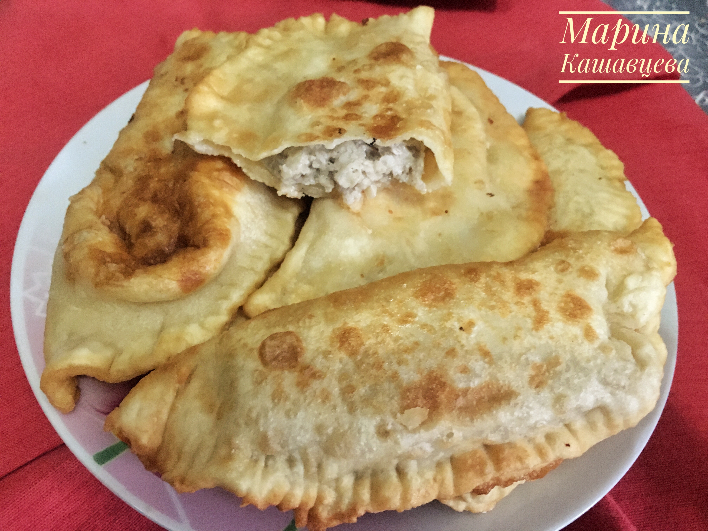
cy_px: 266
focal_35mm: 29
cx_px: 354
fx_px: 593
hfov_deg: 61.7
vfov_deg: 48.2
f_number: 2.2
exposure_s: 1/17
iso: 320
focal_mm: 4.15
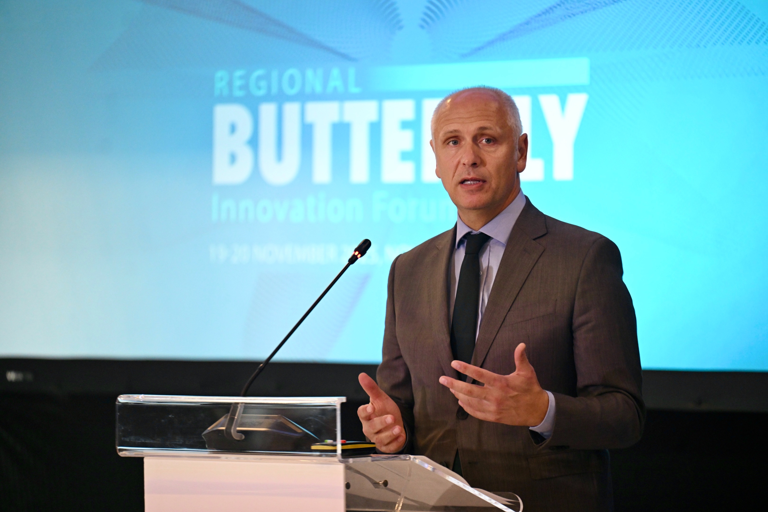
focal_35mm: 200
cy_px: 256
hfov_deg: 10.3
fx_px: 4266
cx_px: 384
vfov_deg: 6.9
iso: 3200
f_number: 2.8
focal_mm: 200
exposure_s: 1/320
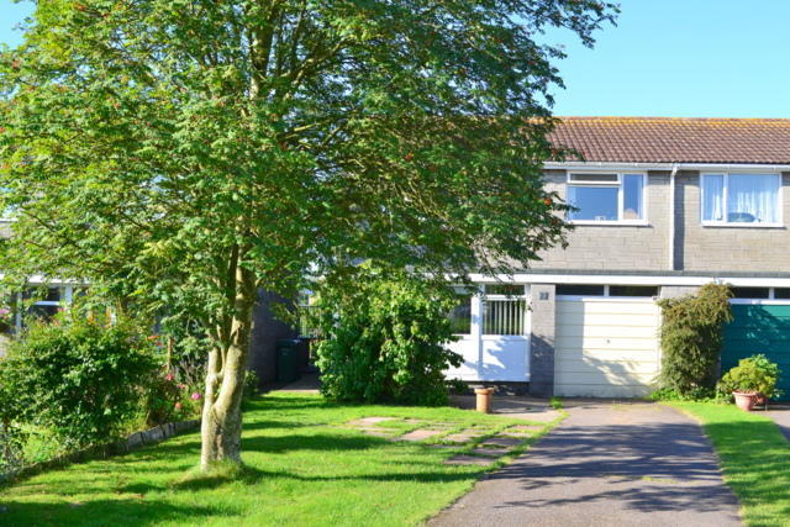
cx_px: 395
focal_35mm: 39
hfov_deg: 49.5
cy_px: 264
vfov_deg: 34.2
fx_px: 856
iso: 400
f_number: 10
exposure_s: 1/250
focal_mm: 26
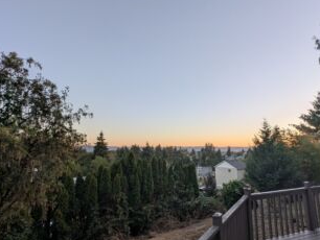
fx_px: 157
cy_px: 133
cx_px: 187
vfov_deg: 74.6
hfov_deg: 90.1
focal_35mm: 17
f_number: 2.2
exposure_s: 1/169
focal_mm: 1.95
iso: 36
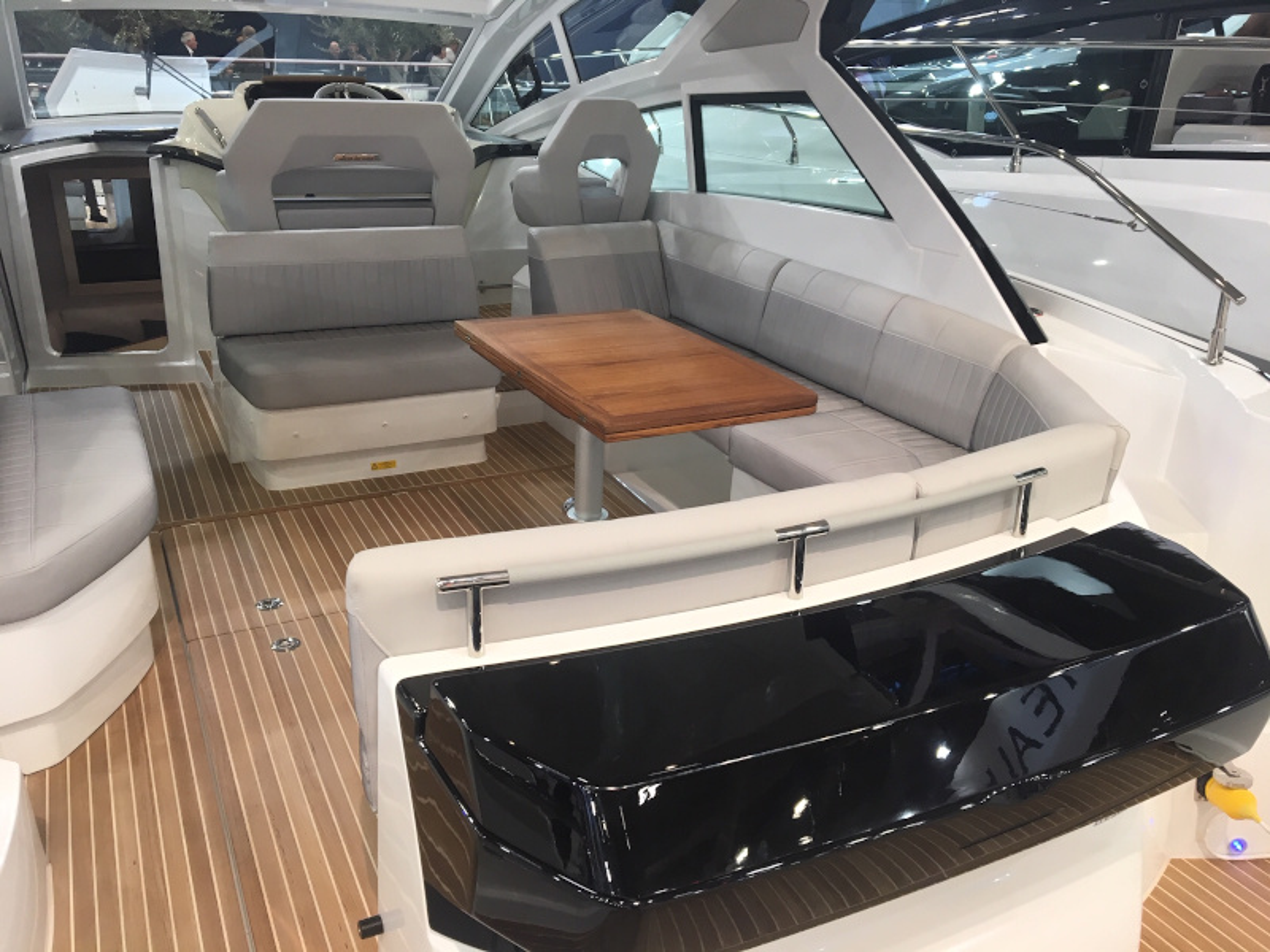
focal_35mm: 29
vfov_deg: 48.2
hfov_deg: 61.7
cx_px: 635
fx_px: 1064
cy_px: 476
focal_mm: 4.15
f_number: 2.2
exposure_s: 1/33
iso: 25
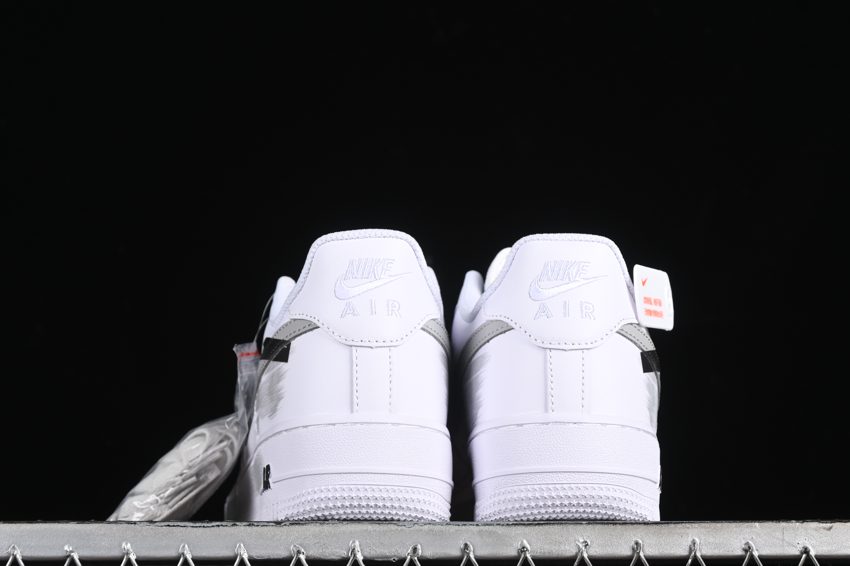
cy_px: 300
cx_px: 396
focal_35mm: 89
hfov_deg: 23.0
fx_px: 2092
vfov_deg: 15.4
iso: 160
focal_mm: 47
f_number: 7.1
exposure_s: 1/160
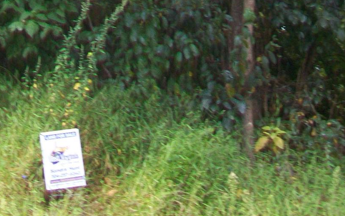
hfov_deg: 22.2
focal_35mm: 91
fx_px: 856
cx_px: 33
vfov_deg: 13.9
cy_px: -56
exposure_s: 1/80
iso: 64
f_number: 2.7
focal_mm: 6.1
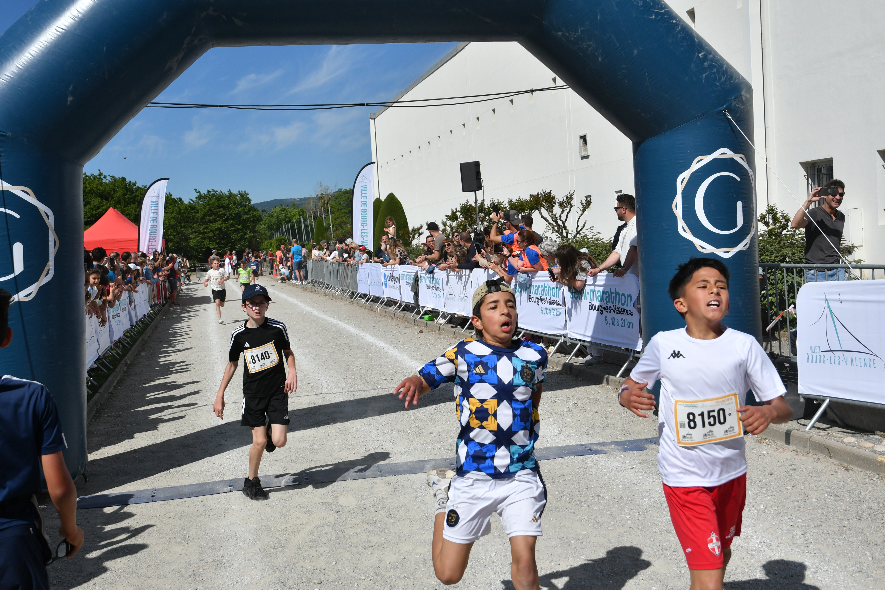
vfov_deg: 34.2
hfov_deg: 49.6
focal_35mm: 39
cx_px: 442
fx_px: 959
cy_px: 295
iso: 200
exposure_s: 1/2000
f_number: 6.3
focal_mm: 26
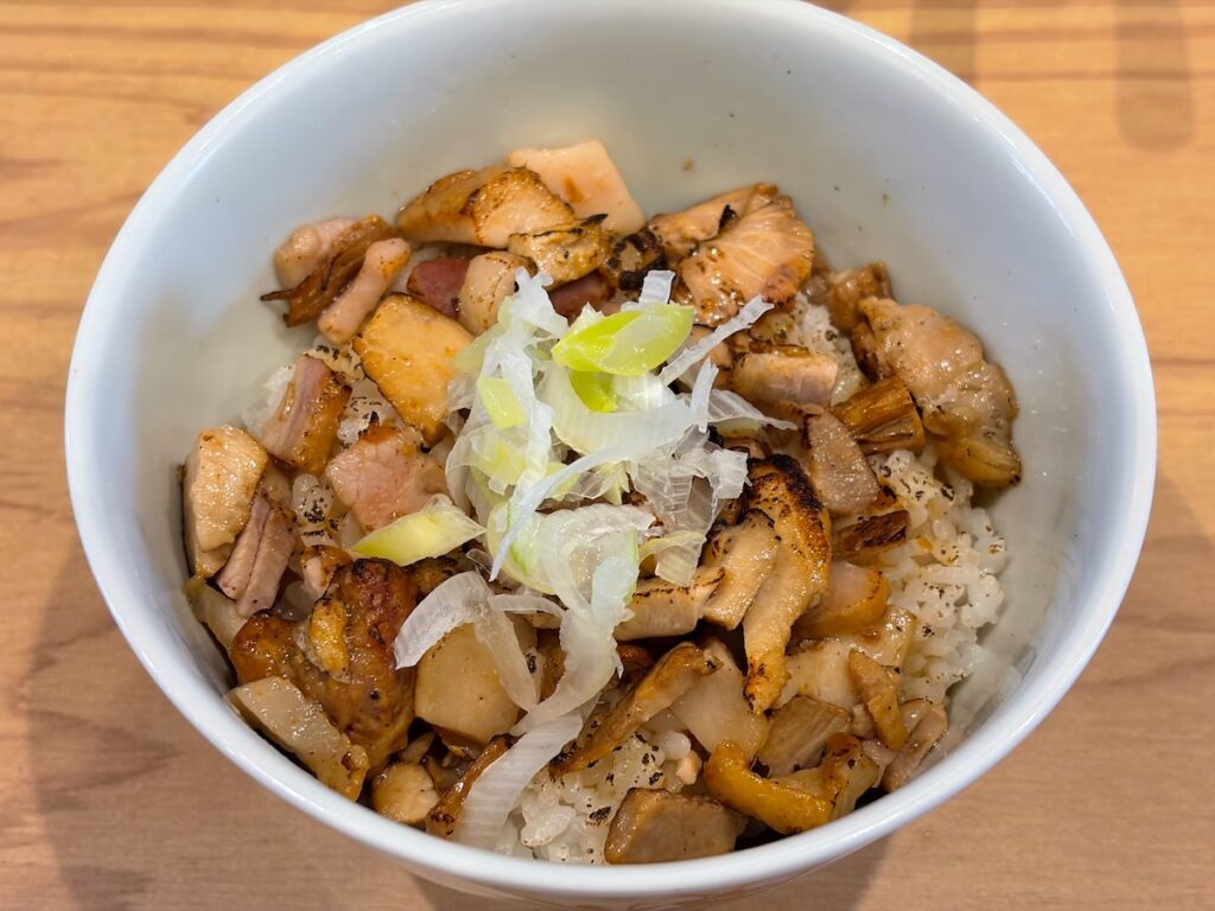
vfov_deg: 28.0
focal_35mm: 52
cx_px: 608
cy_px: 456
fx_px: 1825
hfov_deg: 36.8
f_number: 1.6
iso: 160
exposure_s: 1/50
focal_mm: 5.96
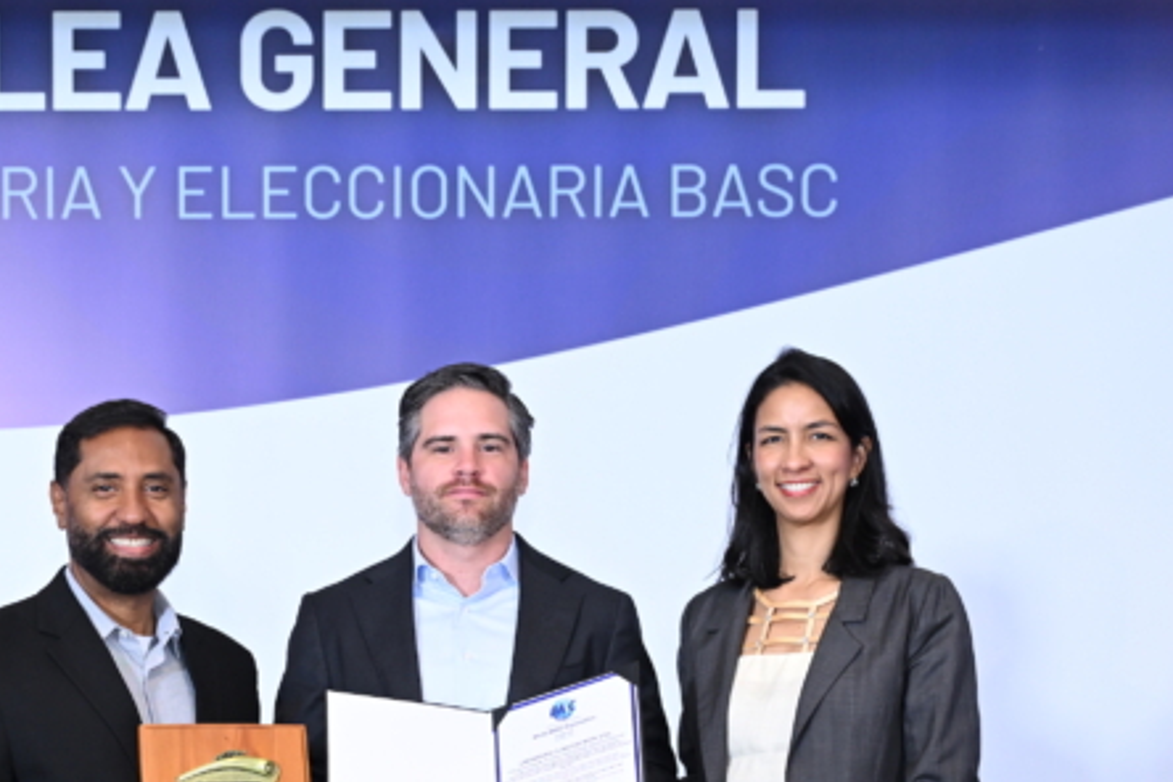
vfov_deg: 16.0
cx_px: 454
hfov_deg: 24.4
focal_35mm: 83
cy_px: 863
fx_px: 2704
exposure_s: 1/250
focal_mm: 36
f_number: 3.5
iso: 1250
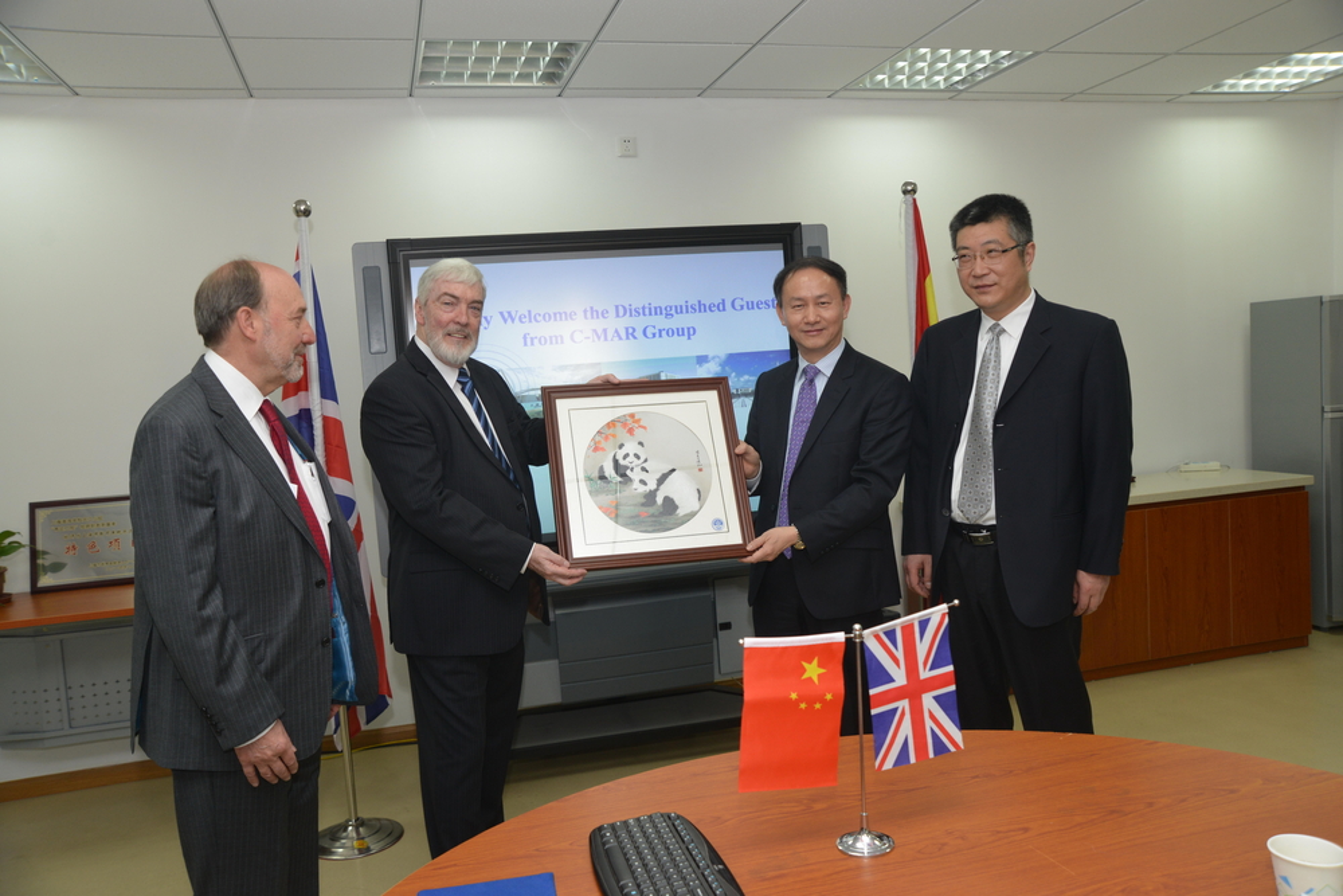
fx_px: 1119
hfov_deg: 61.9
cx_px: 672
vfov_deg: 43.6
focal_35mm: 30
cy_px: 448
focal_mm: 30
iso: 800
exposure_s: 1/125
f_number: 5
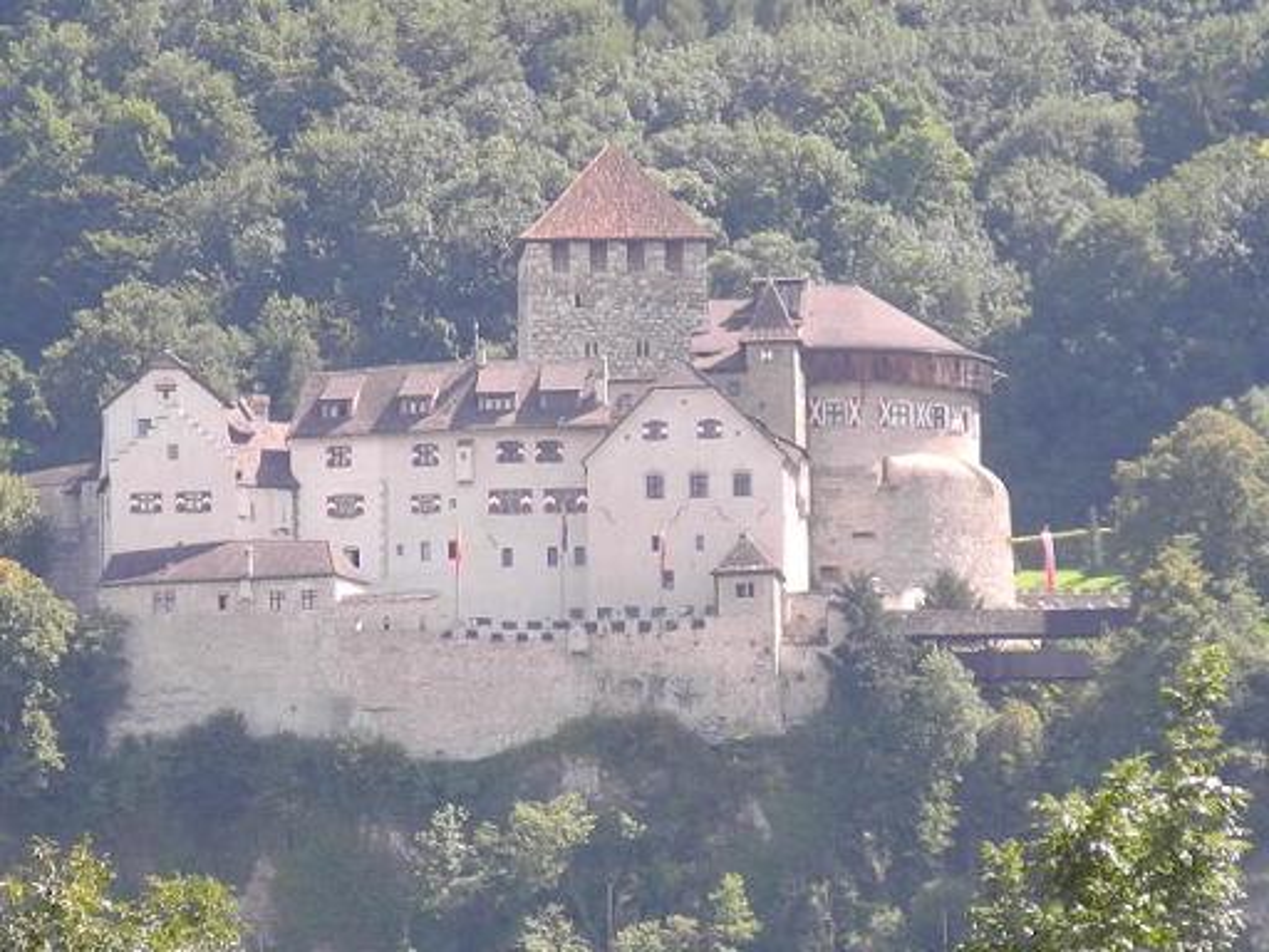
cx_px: 634
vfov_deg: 8.6
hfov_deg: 11.4
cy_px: 476
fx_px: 6342
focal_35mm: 173
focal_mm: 37
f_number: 5.6
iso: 100
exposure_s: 1/160
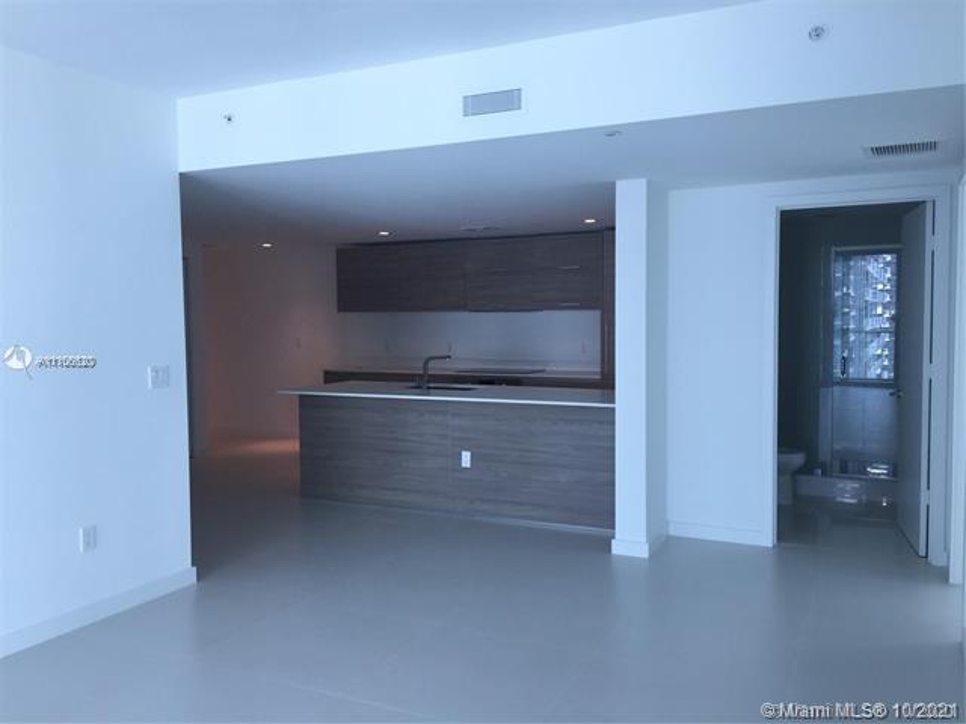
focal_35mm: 29
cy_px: 362
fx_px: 809
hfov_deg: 61.7
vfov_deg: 48.2
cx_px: 483
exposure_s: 1/61
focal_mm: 4.15
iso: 32
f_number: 2.2
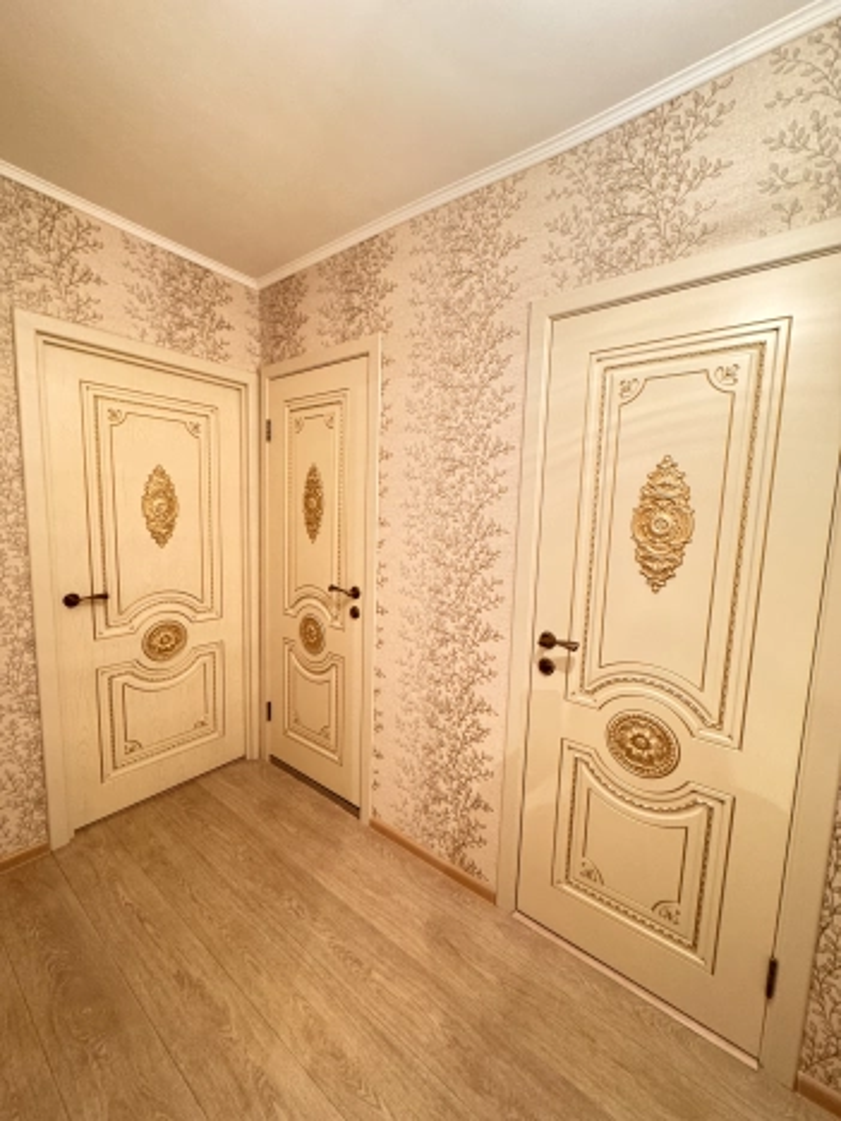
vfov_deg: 102.1
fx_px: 454
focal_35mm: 14
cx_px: 420
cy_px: 560
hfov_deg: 85.7
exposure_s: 1/50
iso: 640
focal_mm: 2.22
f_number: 2.2
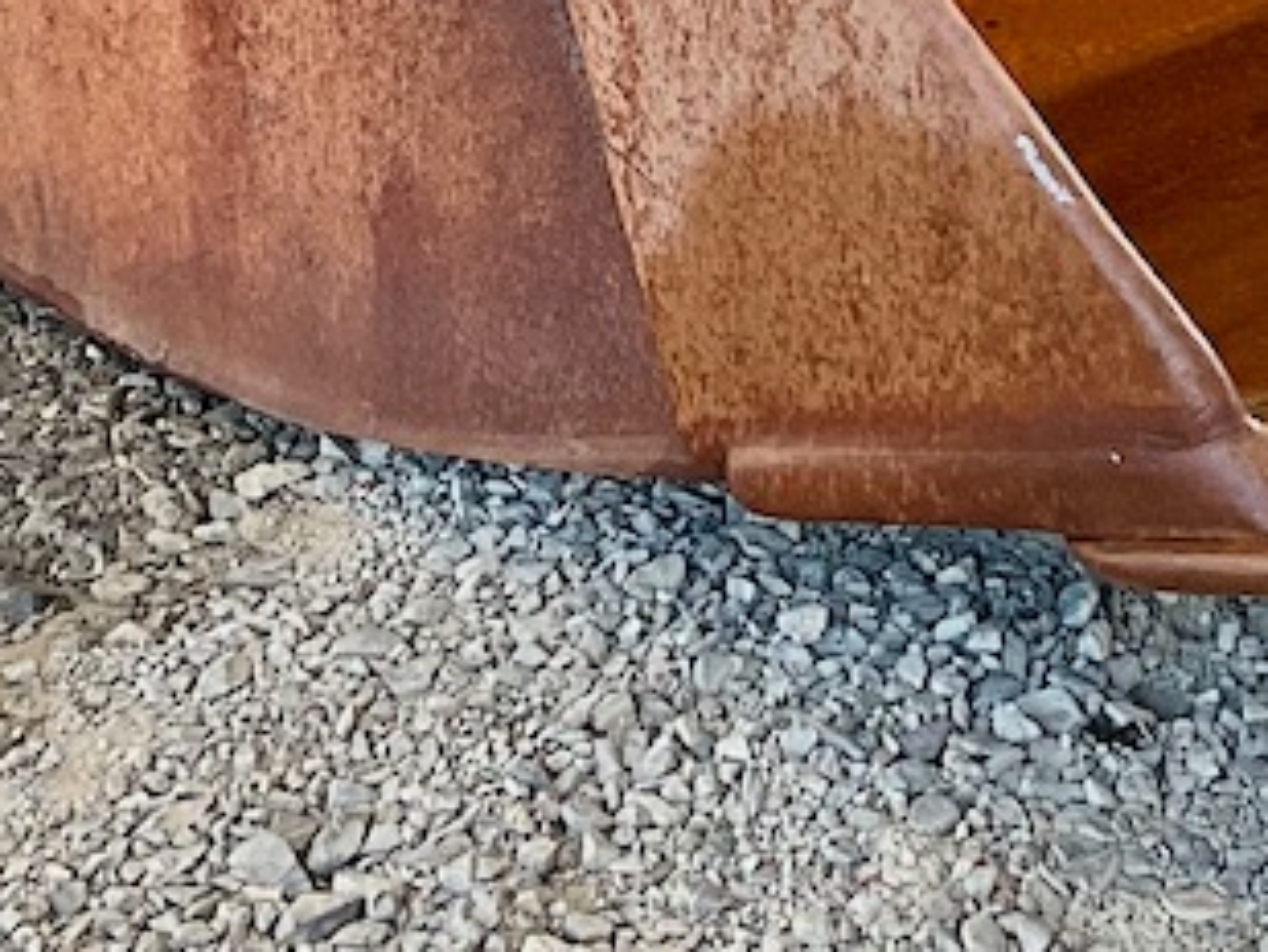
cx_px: 923
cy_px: -521
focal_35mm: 120
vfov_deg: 11.8
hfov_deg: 16.3
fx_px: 4397
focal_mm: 3
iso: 16
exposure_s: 1/240
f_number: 1.8
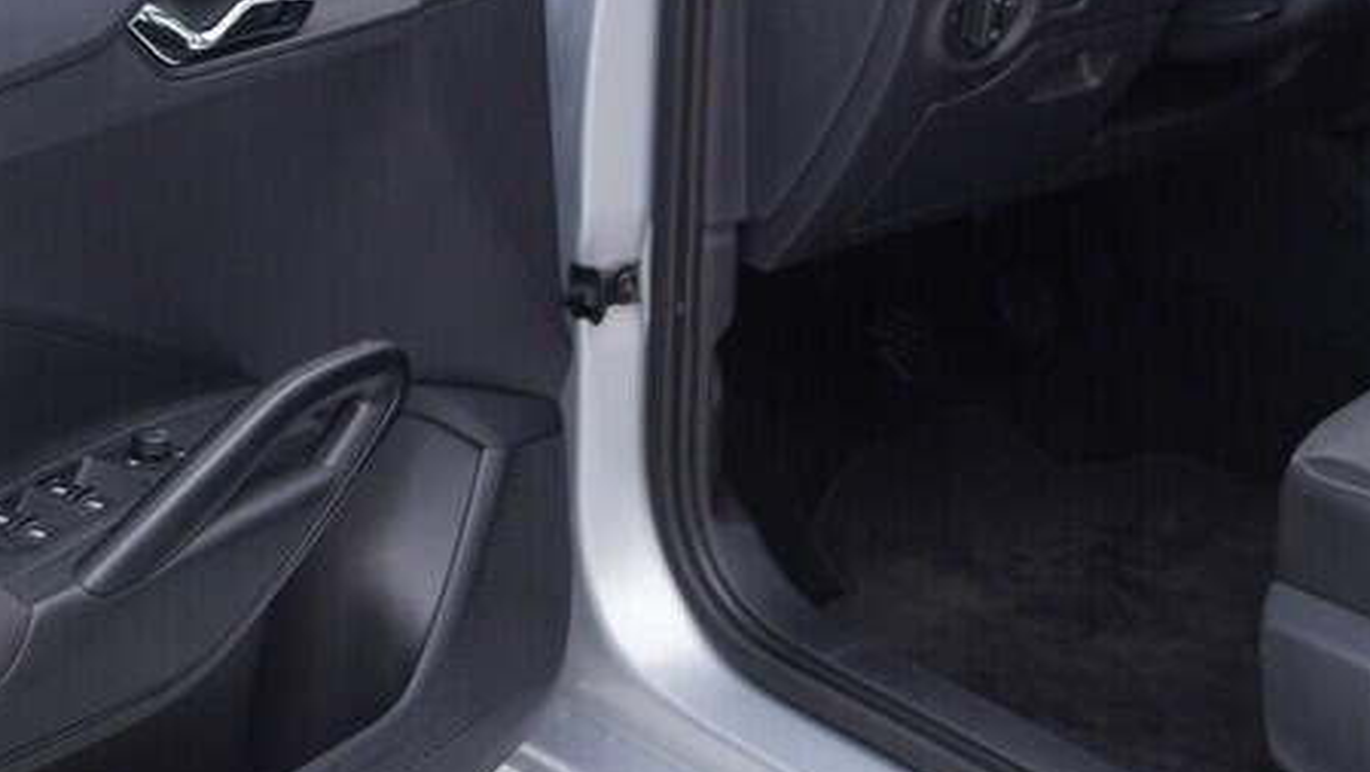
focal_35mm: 86
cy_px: 99
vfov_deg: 14.0
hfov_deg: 24.7
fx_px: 3125
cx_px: 717
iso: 125
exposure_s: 1/50
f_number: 3.2
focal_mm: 24
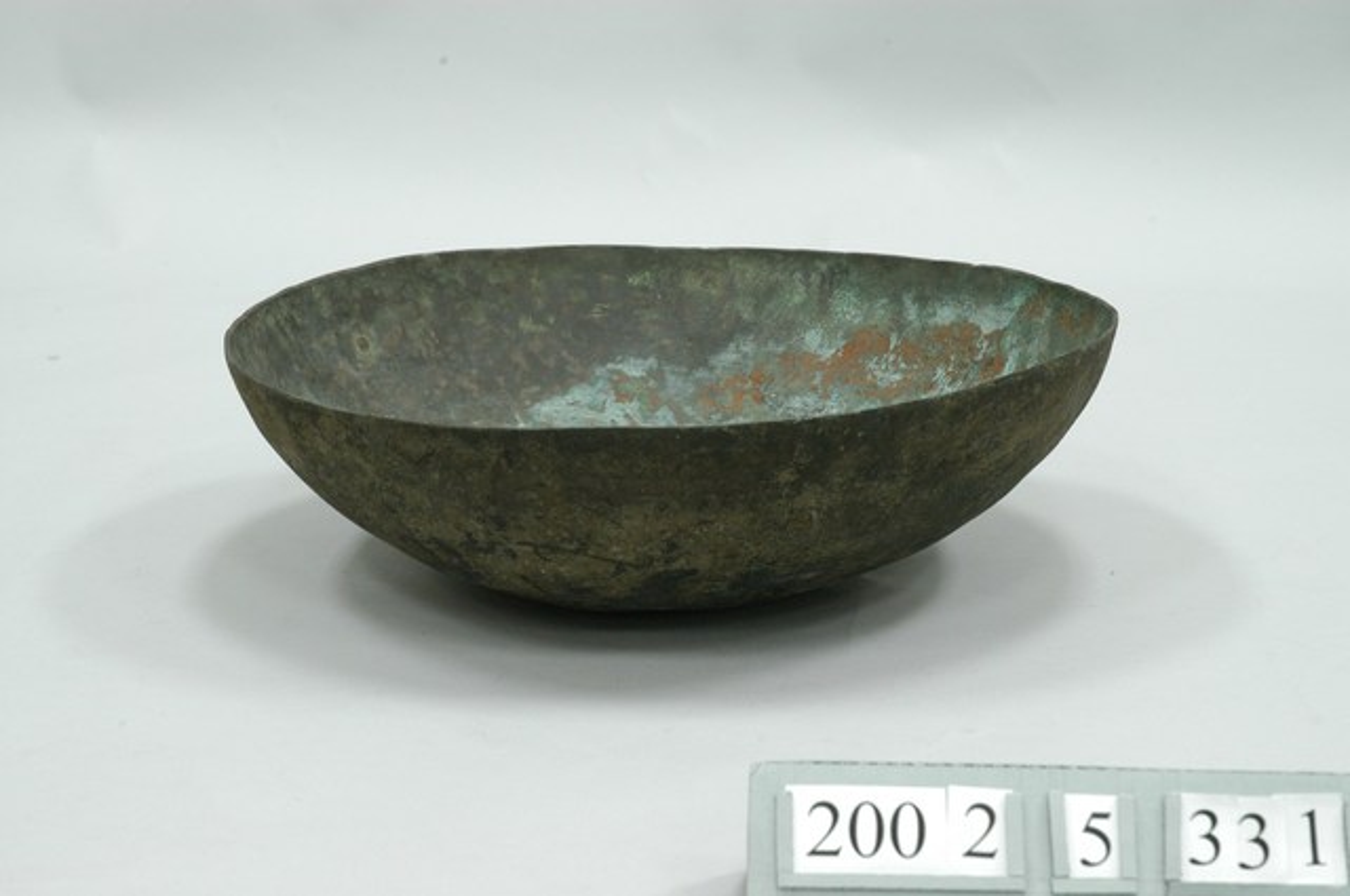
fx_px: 2921
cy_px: 448
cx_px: 675
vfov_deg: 17.4
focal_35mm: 78
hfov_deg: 26.0
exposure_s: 1/6
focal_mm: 52
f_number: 9
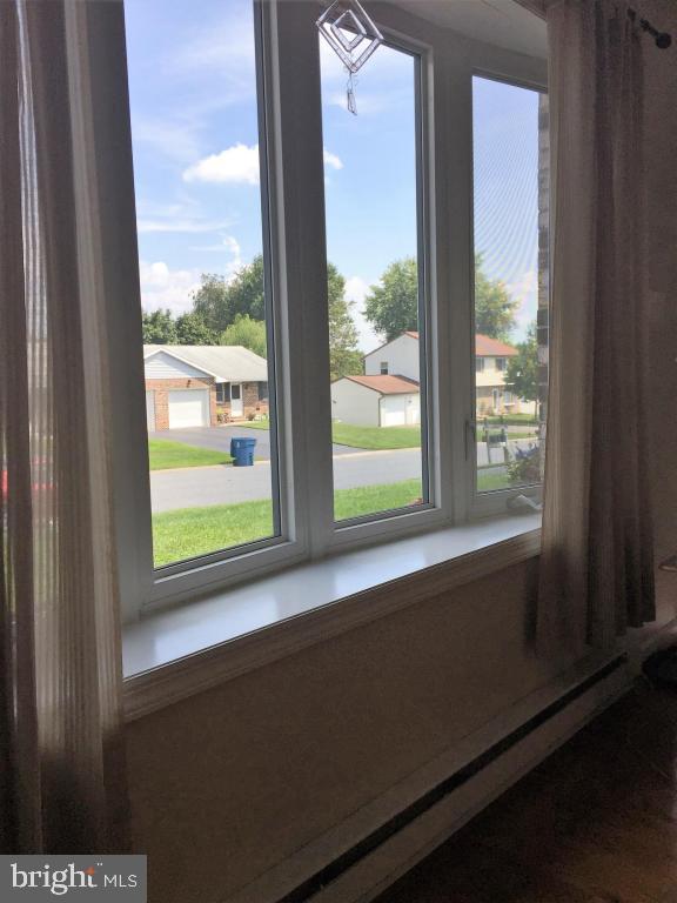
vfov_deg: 61.7
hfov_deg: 48.2
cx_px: 338
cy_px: 452
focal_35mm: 29
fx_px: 756
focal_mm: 4.15
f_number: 2.2
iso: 32
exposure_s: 1/746
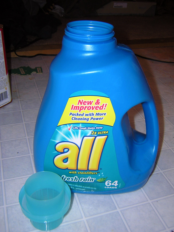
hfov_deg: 39.7
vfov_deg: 51.4
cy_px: 116
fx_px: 241
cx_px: 87
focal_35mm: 36
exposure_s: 1/60.1
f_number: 2.6
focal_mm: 4.7
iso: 100
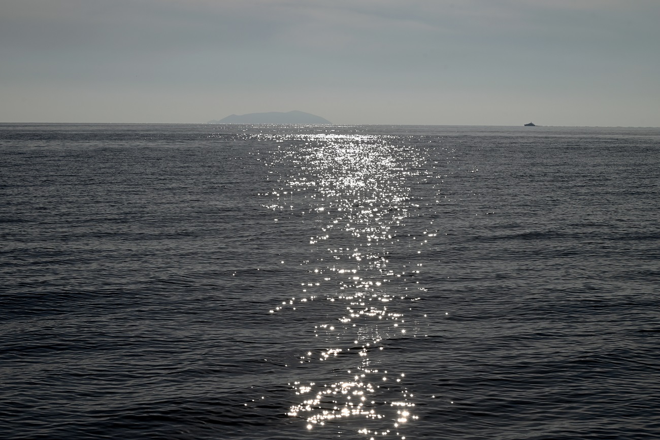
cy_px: 220
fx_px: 1283
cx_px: 330
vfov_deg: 19.5
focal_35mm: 70
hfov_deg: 28.8
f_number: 10
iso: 100
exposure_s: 1/1600
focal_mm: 70
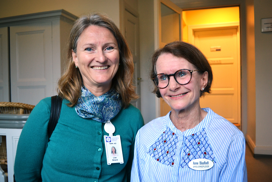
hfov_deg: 57.2
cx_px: 136
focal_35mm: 33
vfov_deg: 40.0
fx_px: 249
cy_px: 91
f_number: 4
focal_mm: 22
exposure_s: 1/60
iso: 800
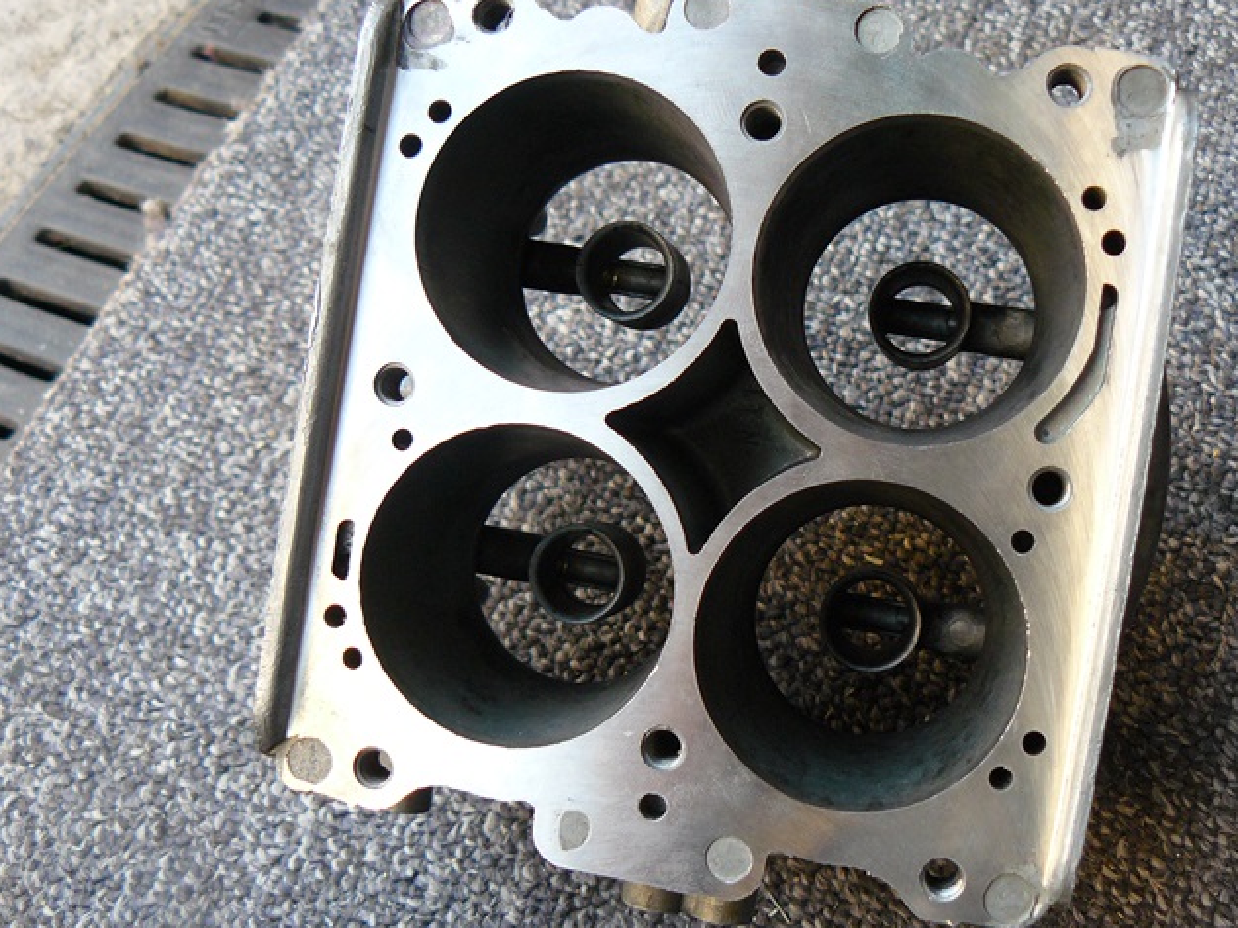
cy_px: 459
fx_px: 1502
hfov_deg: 44.7
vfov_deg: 34.3
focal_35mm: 42
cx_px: 694
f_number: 2.8
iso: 160
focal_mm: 6
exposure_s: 1/30
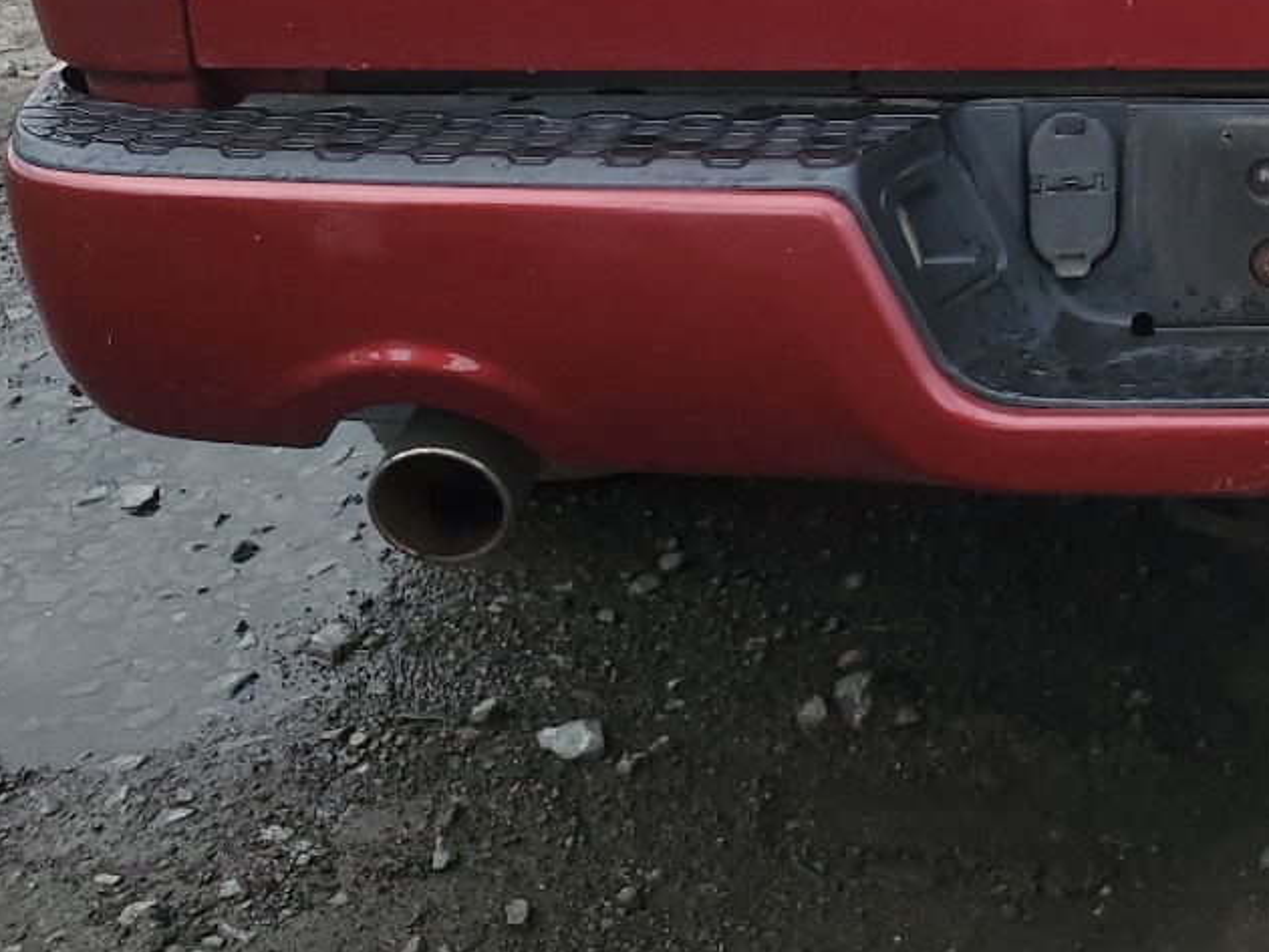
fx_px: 2420
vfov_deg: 20.8
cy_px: -187
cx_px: 1346
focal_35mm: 66
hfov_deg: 27.3
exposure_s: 1/120
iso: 53
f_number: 1.5
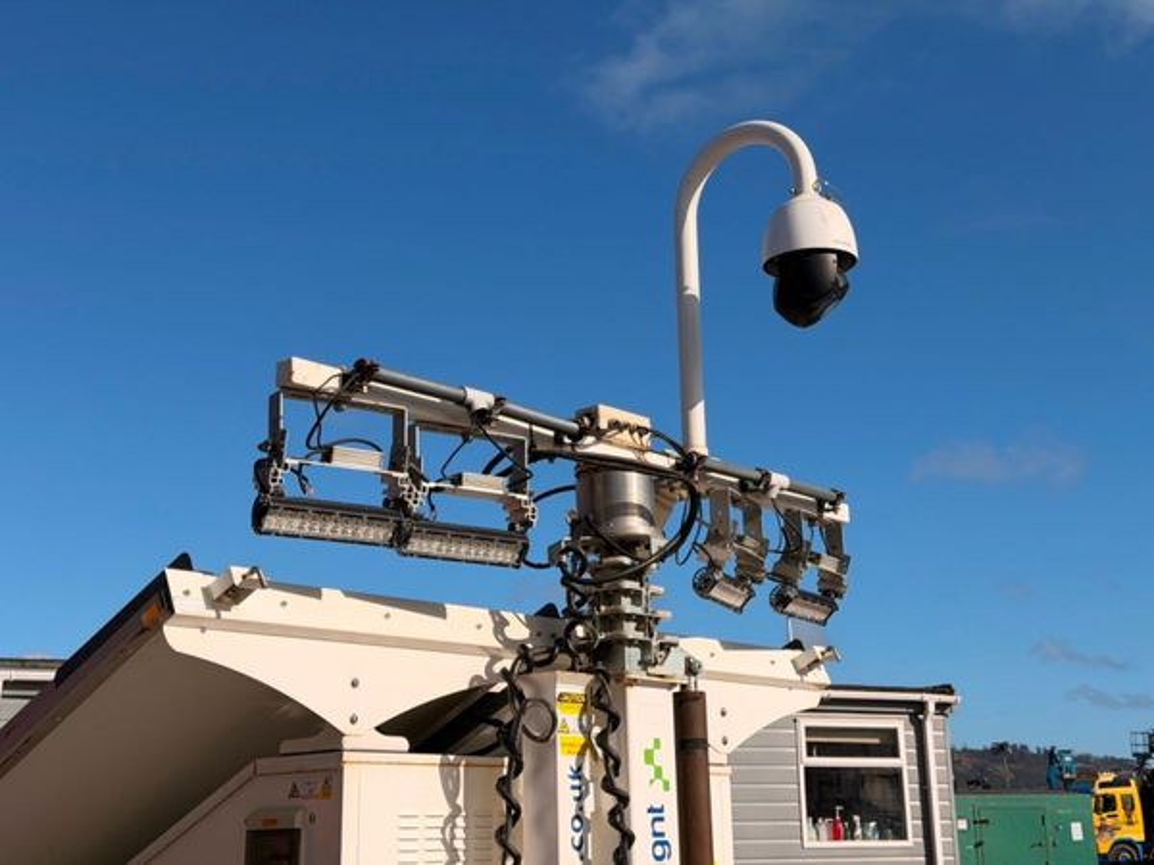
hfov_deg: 39.7
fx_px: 1600
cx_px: 577
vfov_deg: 30.3
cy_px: 432
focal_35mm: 48
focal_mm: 6.76
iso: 64
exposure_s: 1/7874
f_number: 1.78
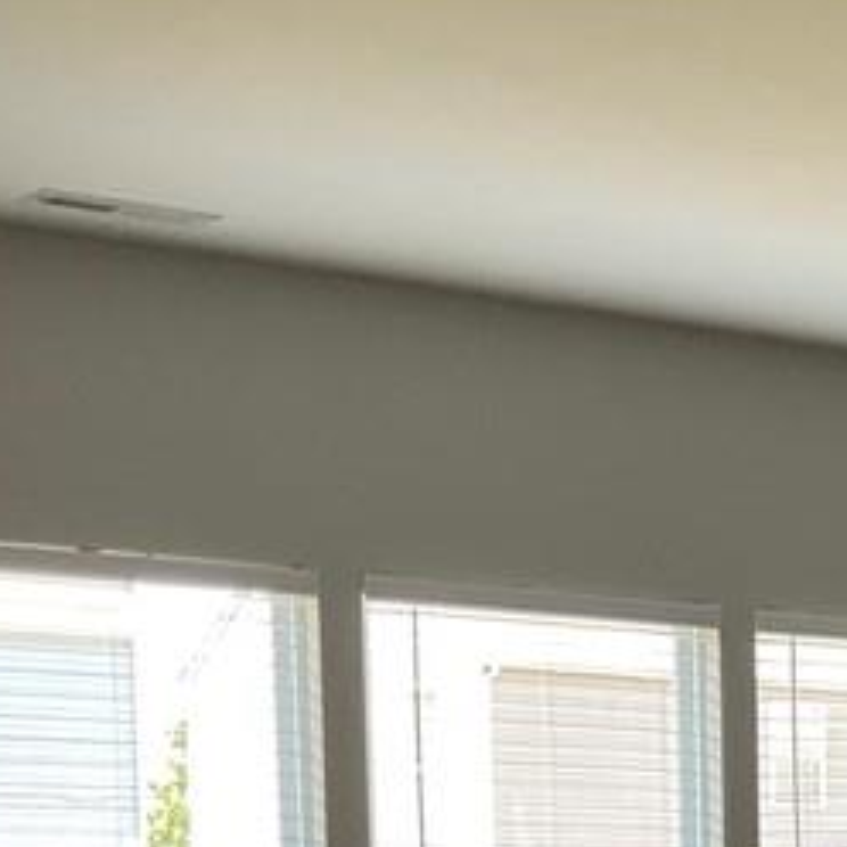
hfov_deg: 15.2
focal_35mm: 106
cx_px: 1267
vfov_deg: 15.2
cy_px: 1277
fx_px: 2934
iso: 64
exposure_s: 1/120
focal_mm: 3
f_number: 1.8
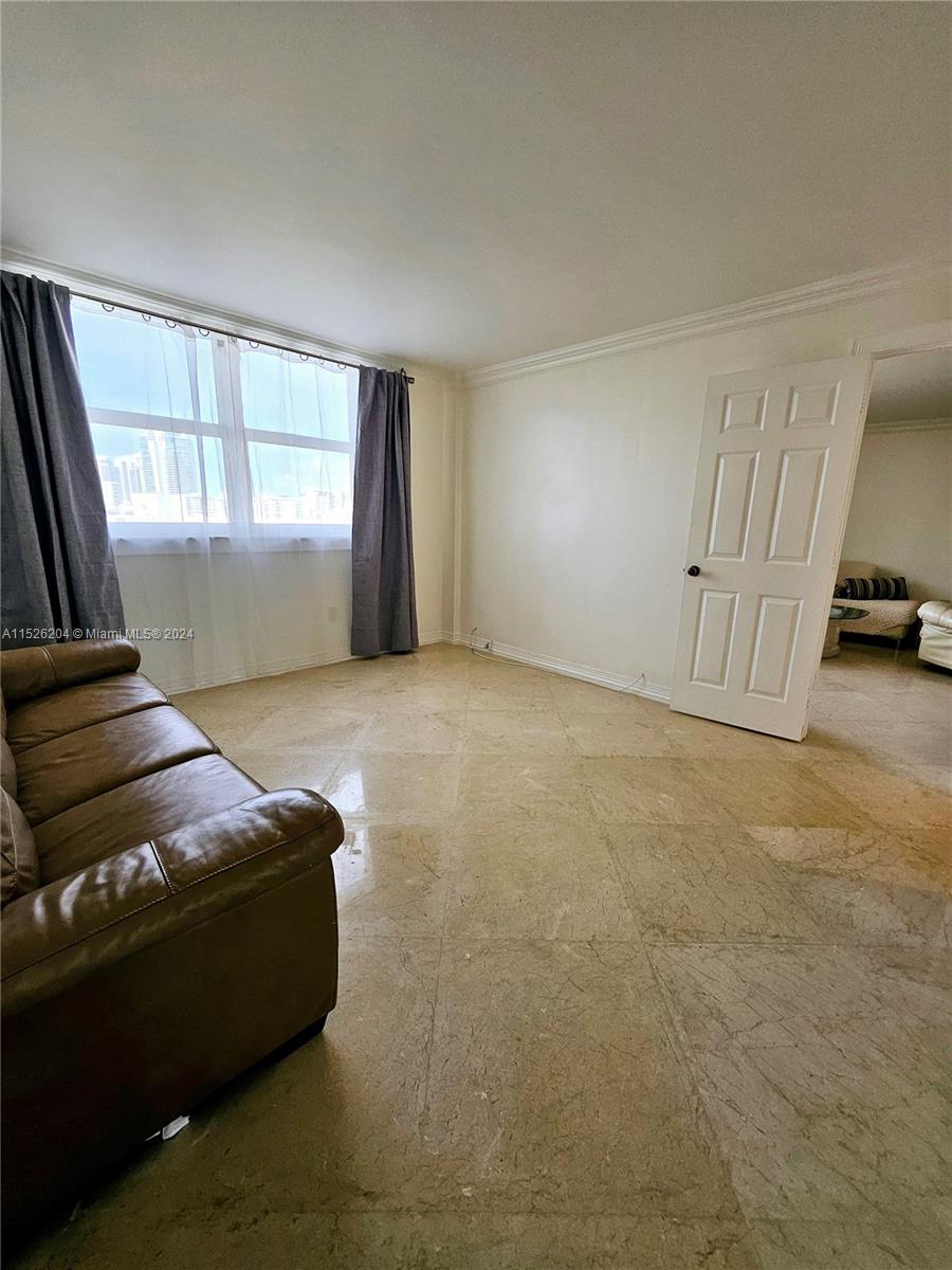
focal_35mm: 13
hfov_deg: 89.9
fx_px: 477
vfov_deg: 106.2
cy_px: 635
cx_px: 476
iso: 50
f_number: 2.2
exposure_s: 1/120
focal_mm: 1.74
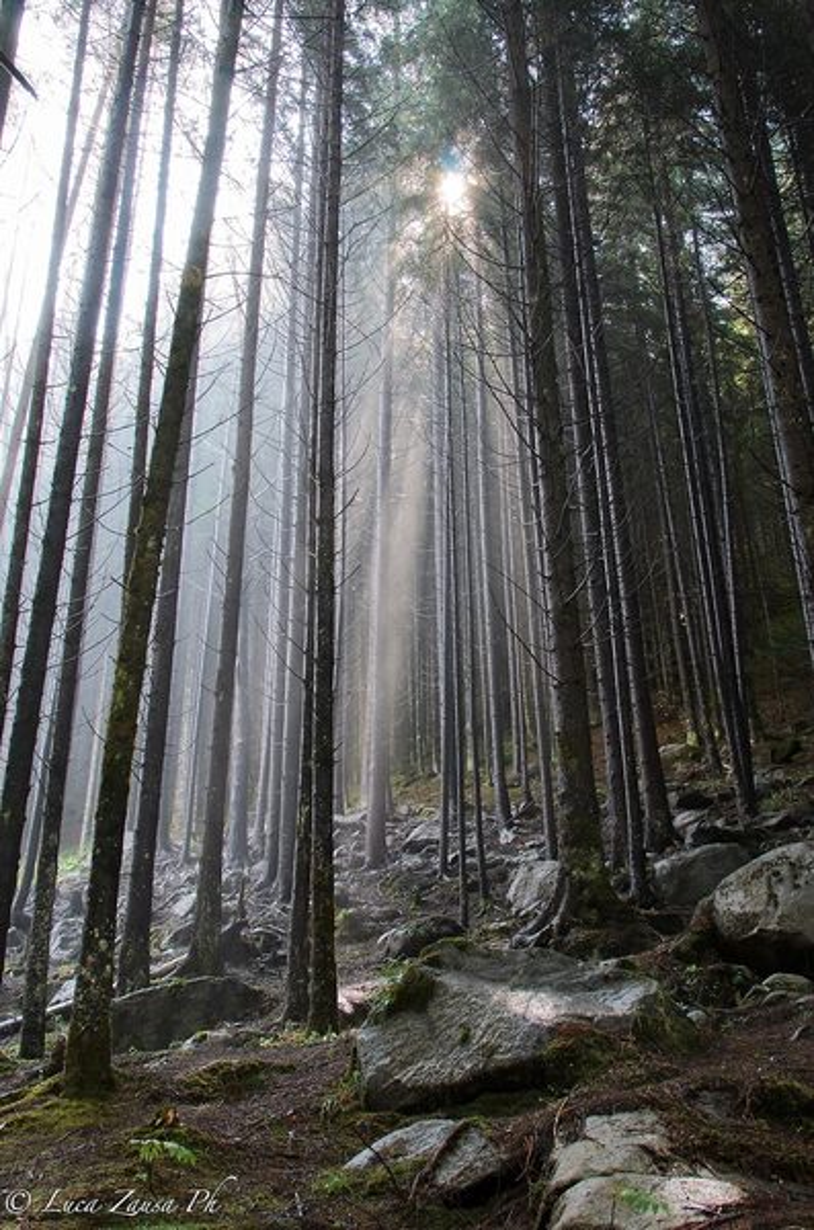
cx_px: 407
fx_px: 1227
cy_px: 615
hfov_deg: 36.7
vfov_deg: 53.2
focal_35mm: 36
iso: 100
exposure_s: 1/10
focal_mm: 24
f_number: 6.3
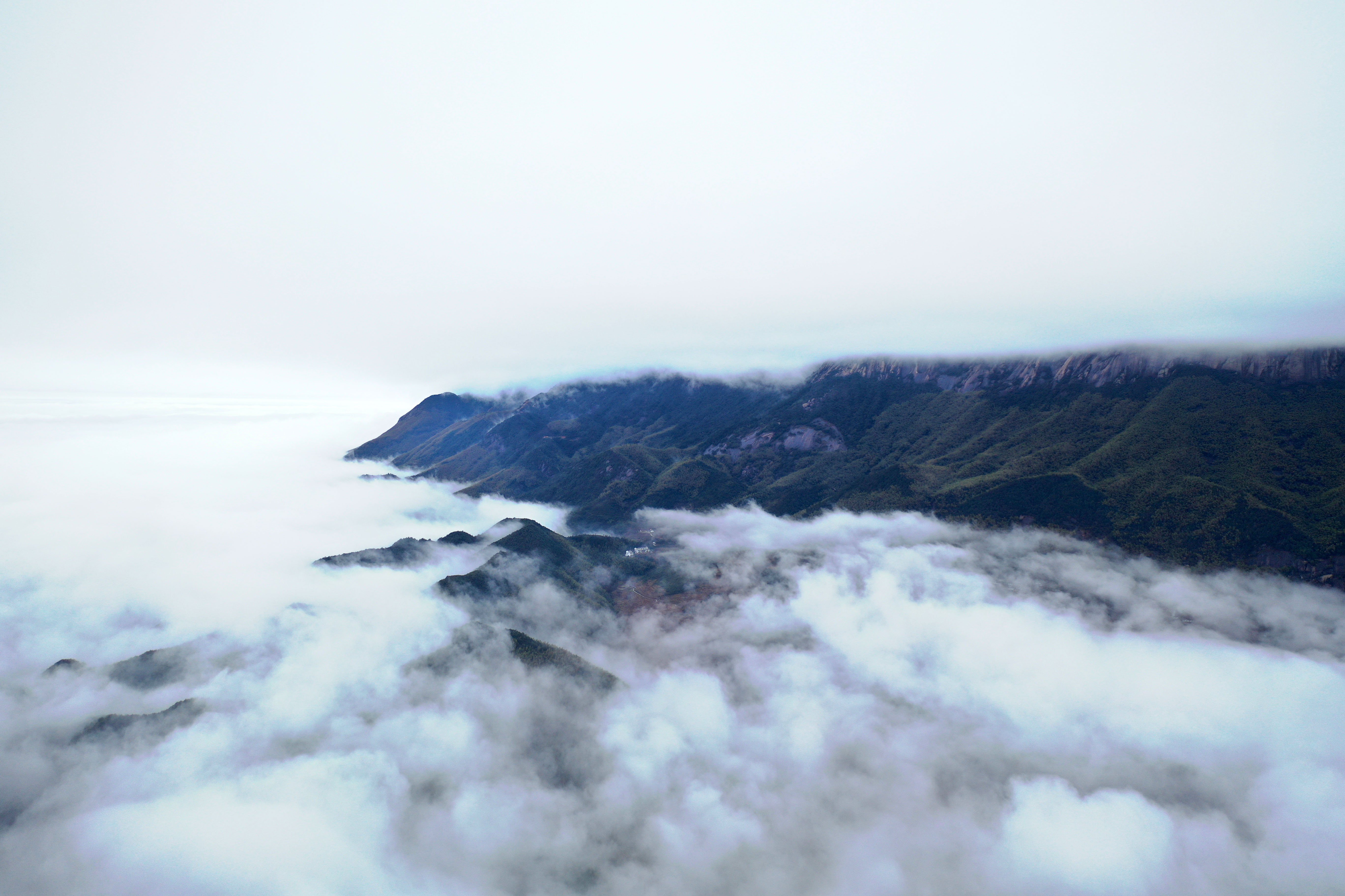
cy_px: 448
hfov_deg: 65.5
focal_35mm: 28
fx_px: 1046
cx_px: 672
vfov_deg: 46.4
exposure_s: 1/240
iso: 100
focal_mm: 10.26
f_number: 5
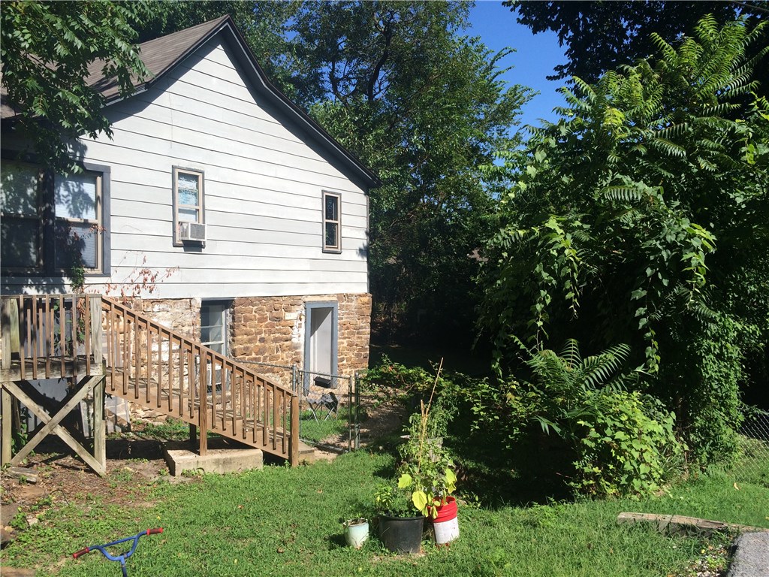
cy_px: 288
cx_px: 384
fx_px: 644
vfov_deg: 48.2
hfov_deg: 61.7
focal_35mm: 29
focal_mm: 4.15
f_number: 2.2
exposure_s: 1/1414
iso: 32
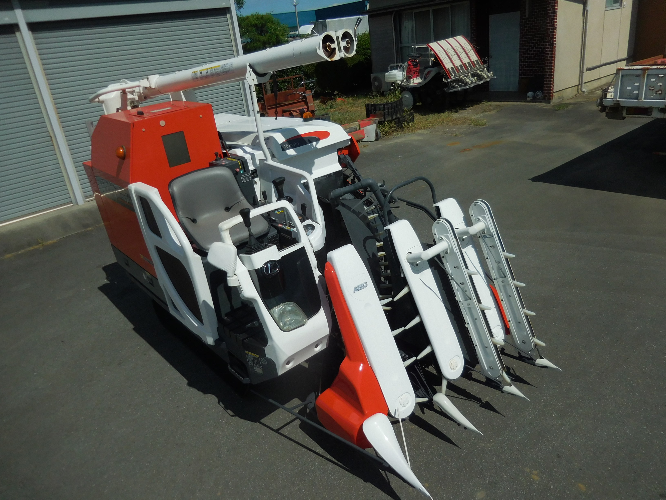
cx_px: 333
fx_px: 481
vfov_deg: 54.9
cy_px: 250
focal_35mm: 25
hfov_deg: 69.4
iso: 125
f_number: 6.6
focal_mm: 4.5
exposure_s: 1/1250
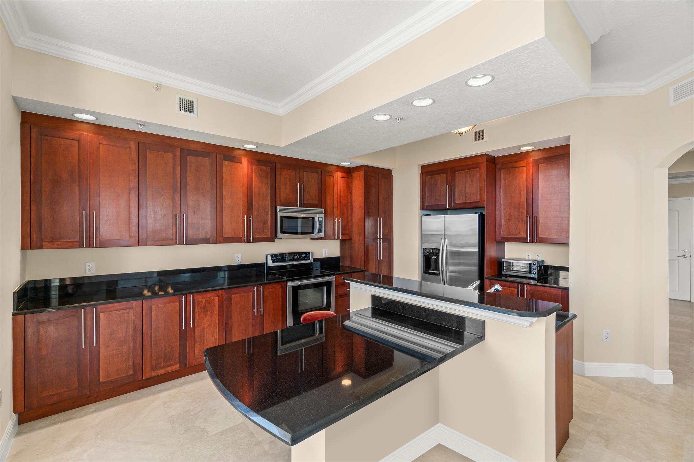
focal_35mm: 15
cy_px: 231
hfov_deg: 100.4
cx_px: 347
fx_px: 289
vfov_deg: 77.3
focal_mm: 10
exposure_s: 1/5
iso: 160
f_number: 8
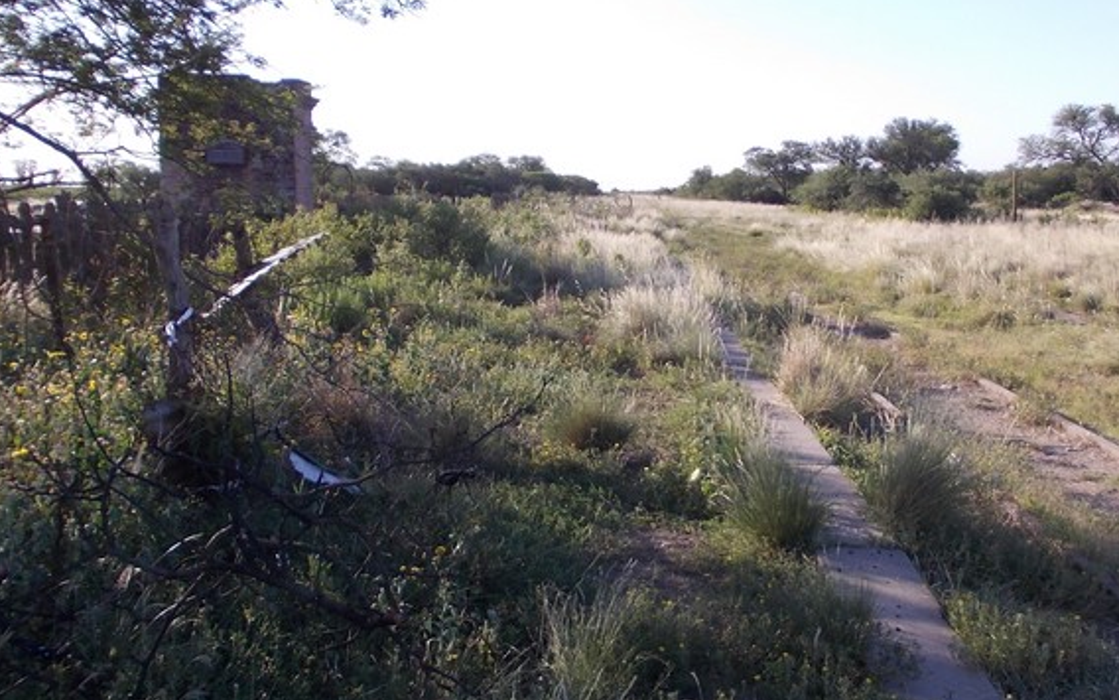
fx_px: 1220
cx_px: 644
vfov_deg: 32.0
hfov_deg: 49.1
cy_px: 333
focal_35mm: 40
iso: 80
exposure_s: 1/160
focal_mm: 4
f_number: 5.4
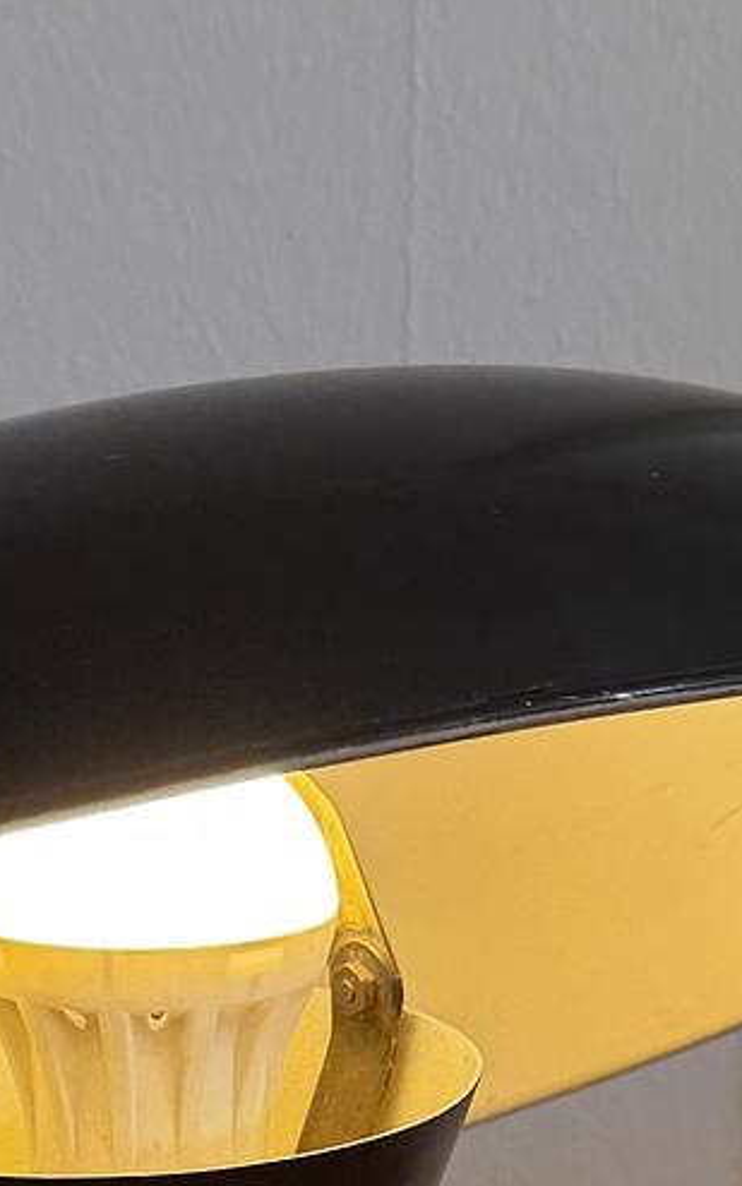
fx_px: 3331
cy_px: 1378
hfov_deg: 12.7
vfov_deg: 19.2
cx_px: 202
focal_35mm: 103
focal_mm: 6.76
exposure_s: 1/100
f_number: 1.78
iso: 160
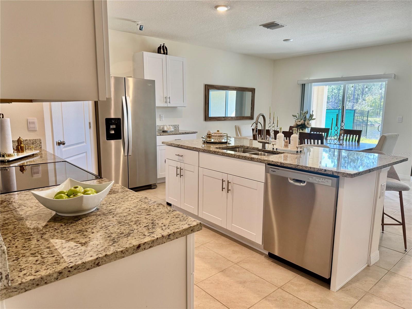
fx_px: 286
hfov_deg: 71.6
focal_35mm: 24
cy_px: 154
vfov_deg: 56.8
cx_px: 206
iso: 125
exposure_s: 1/120
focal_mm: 6.76
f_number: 1.78
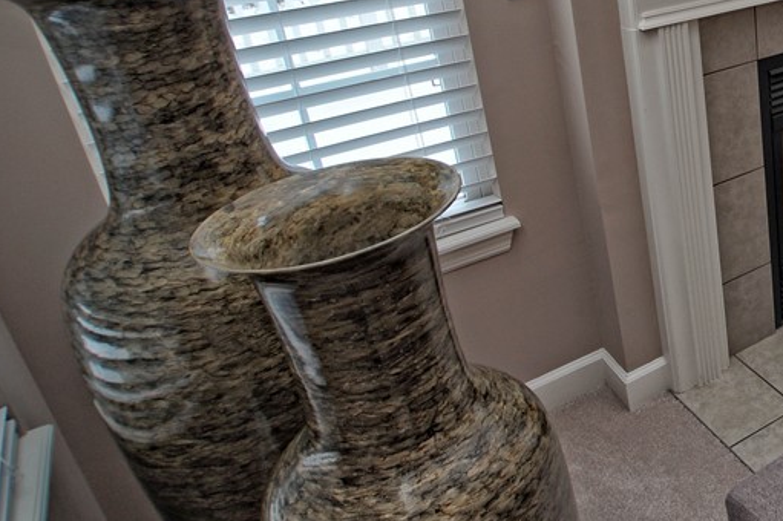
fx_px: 762
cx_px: 817
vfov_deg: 36.7
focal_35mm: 35
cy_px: 123
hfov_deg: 44.4
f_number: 4.5
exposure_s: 1/50
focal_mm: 11
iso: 100
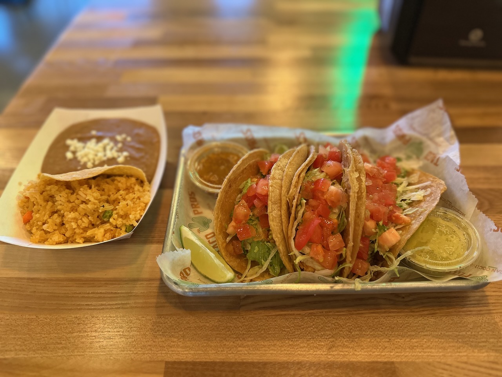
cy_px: 188
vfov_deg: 56.8
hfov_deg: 71.6
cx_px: 251
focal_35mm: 24
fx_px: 348
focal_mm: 6.86
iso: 500
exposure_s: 1/60
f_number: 1.78
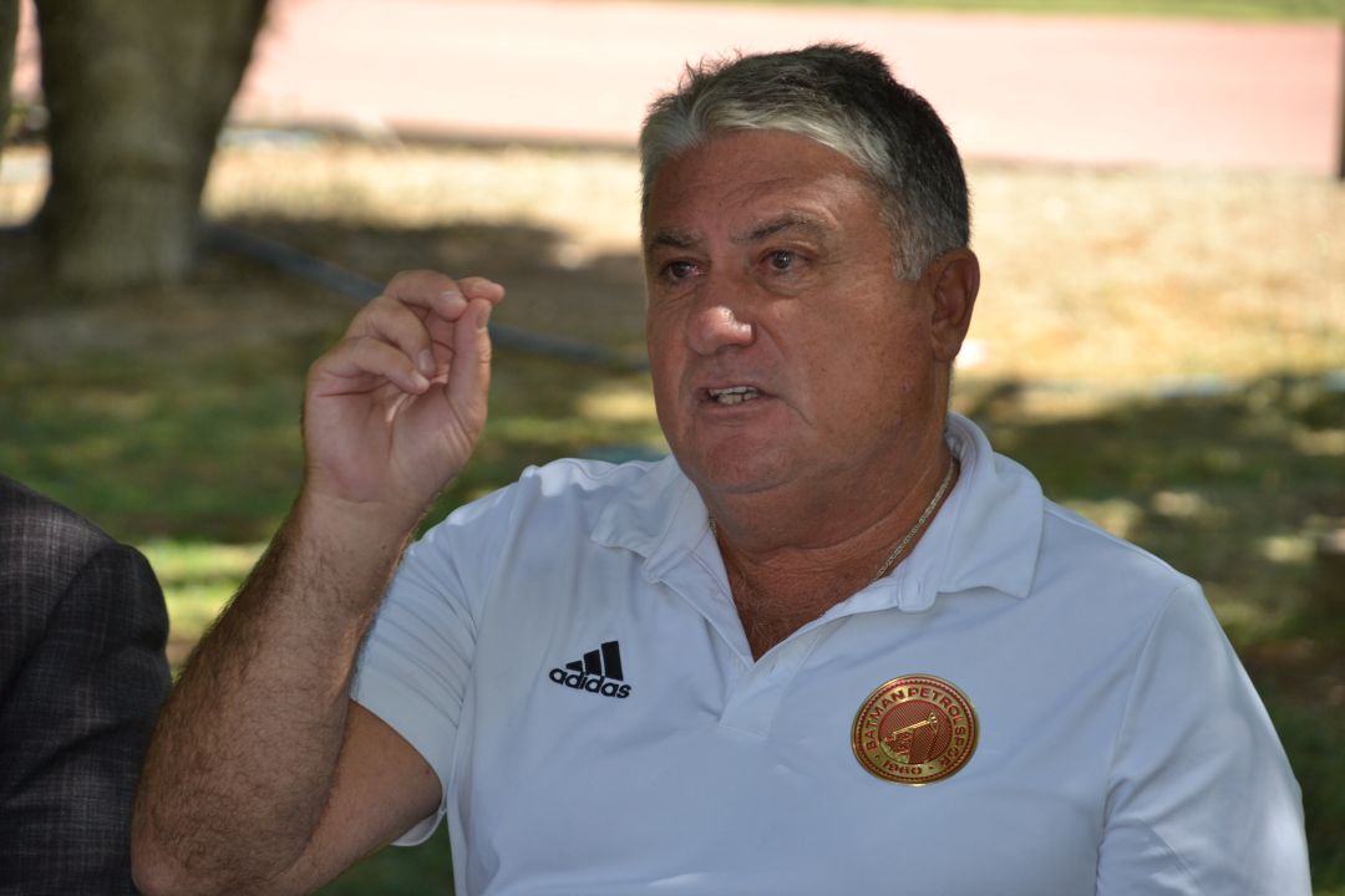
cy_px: 448
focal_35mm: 202
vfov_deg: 6.8
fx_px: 7565
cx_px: 672
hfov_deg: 10.2
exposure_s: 1/125
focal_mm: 135
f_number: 5.6
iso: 140
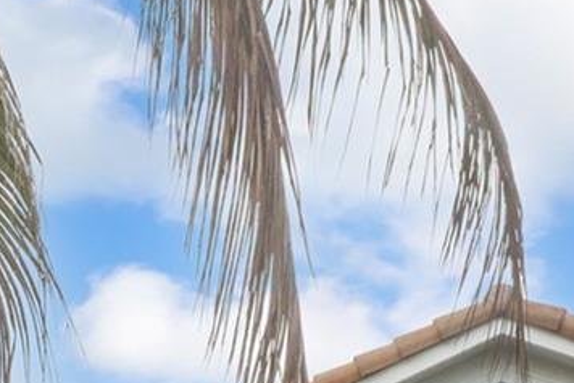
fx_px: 1787
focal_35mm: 112
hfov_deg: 17.9
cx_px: 37
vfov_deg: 10.6
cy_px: 894
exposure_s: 1/200
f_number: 11
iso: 200
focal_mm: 12.29
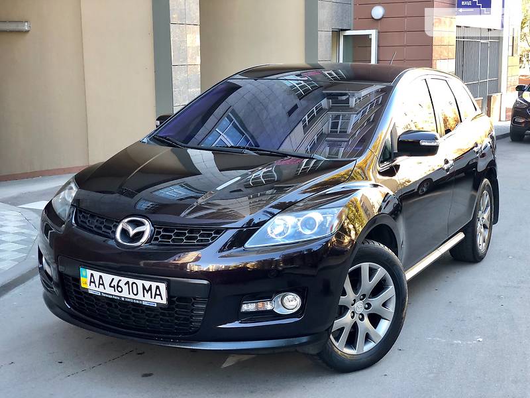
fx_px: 796
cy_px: 199
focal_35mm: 52
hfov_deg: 36.8
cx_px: 265
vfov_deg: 28.0
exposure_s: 1/50
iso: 50
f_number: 2.4
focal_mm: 6
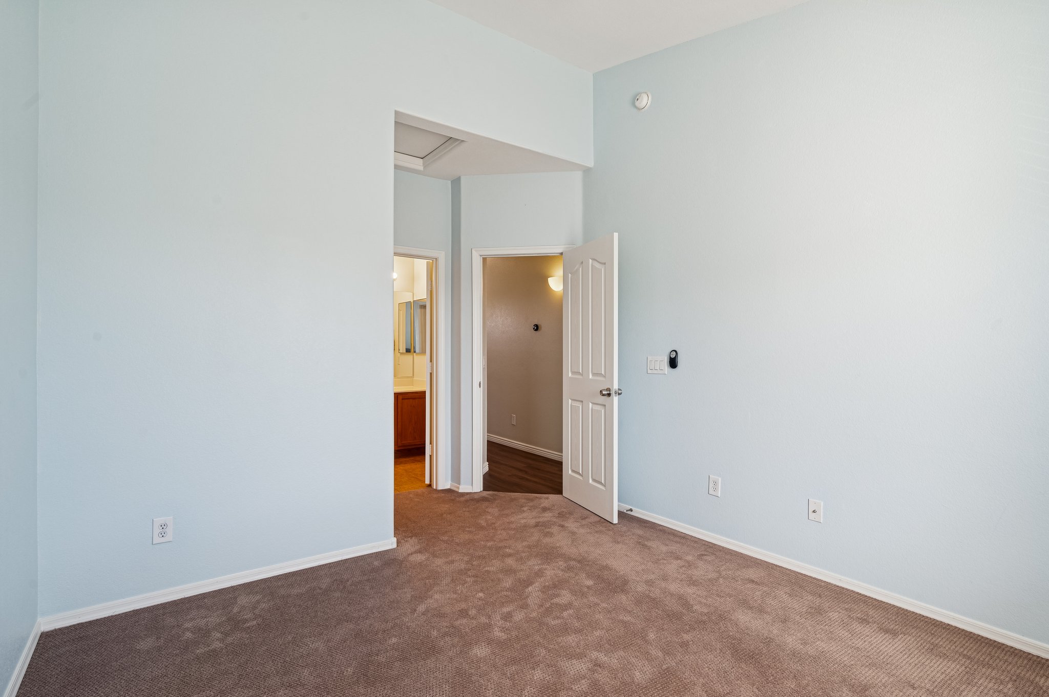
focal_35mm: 17
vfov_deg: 70.3
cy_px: 348
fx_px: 495
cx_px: 524
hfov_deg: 93.3
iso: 320
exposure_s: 1/30
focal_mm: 17
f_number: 8
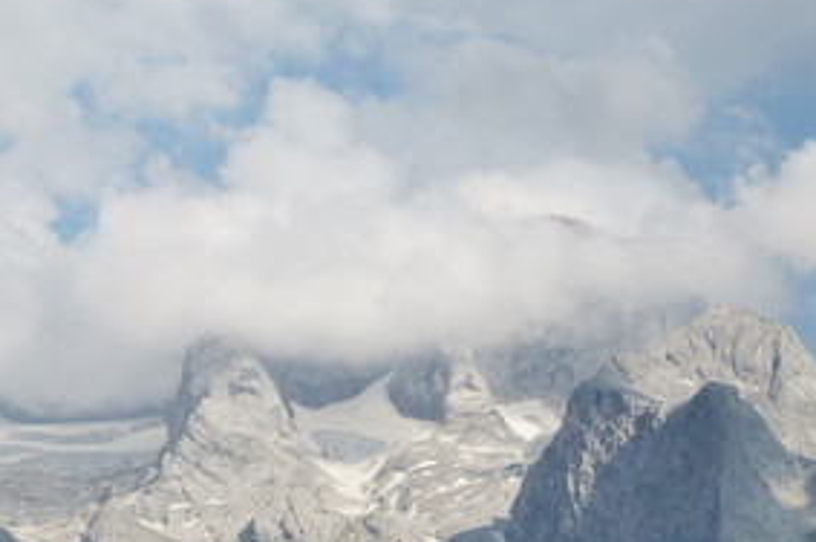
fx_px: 4709
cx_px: 257
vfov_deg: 6.6
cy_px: 520
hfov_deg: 9.9
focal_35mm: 208
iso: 160
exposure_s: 1/800
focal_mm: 18.7
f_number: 5
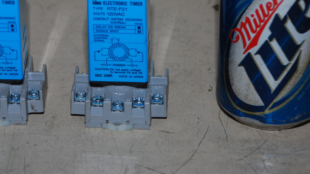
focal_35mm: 178
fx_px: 1462
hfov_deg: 12.1
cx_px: 121
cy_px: 19
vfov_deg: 6.8
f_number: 5.6
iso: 200
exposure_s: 1/60
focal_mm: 75
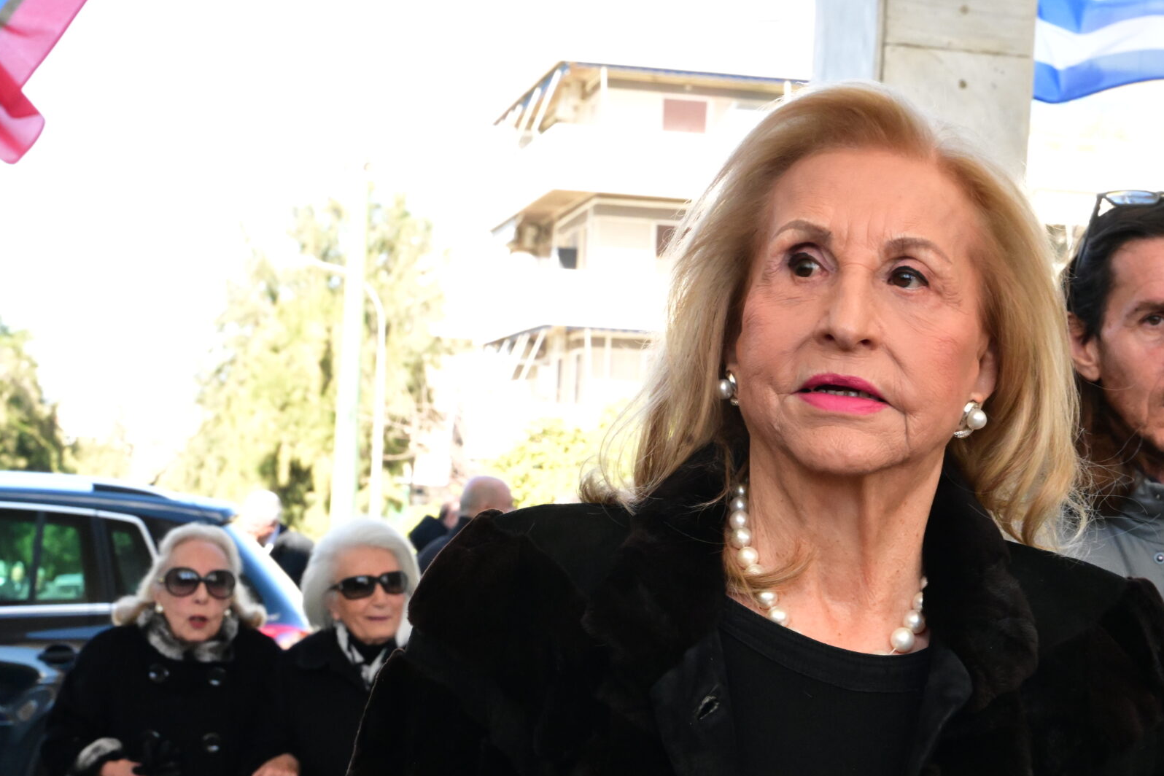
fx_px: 2748
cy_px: 470
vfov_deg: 16.1
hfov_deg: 23.8
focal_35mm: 85
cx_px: 753
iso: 5000
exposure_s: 1/400
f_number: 13
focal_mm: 53
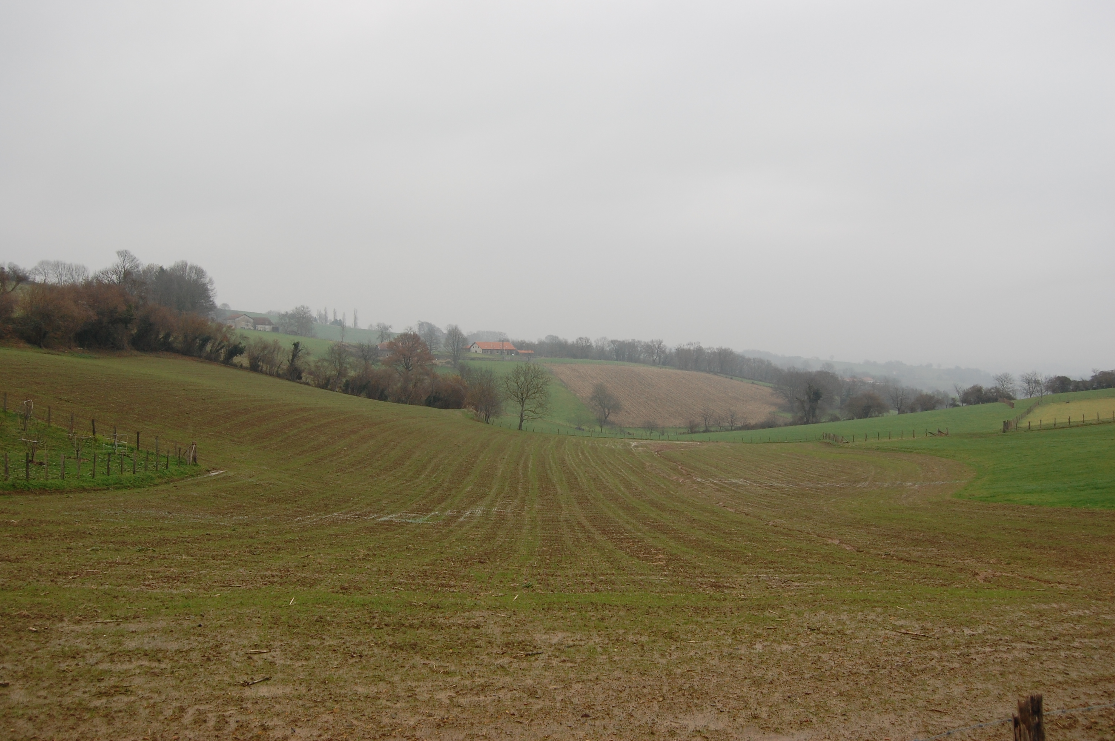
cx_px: 558
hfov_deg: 62.0
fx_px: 928
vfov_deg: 43.5
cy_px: 370
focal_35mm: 30
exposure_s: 1/60
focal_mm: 20
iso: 400
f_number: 5
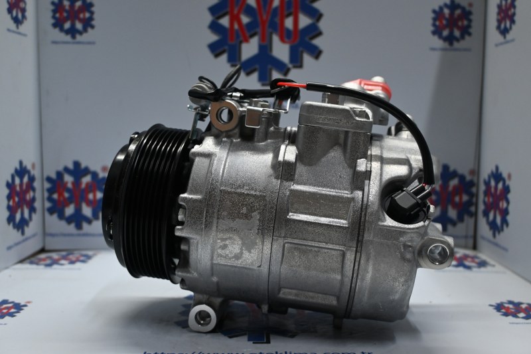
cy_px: 177
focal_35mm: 38
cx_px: 266
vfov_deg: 35.5
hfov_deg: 51.3
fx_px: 553
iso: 900
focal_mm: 25
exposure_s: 1/125
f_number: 4.2
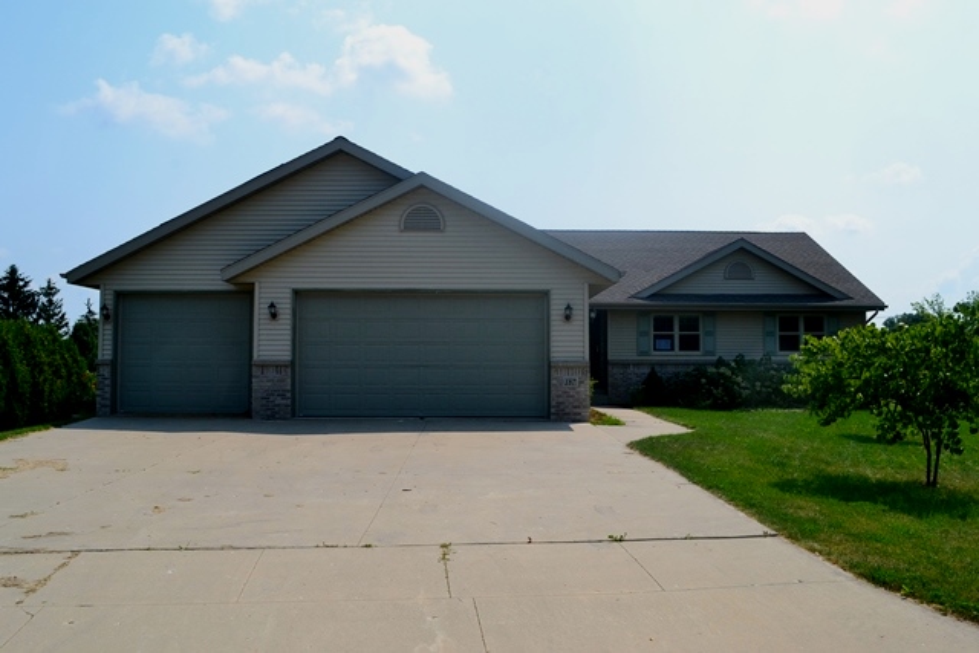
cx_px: 490
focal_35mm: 30
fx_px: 816
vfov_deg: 43.6
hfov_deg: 61.9
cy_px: 326
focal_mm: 20
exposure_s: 1/500
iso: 360
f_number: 11
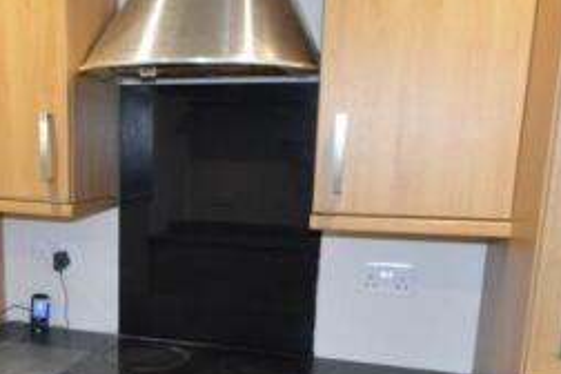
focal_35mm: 39
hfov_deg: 48.1
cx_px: 158
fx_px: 608
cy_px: 285
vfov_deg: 33.5
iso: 1600
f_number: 3.5
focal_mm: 10
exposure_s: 1/60
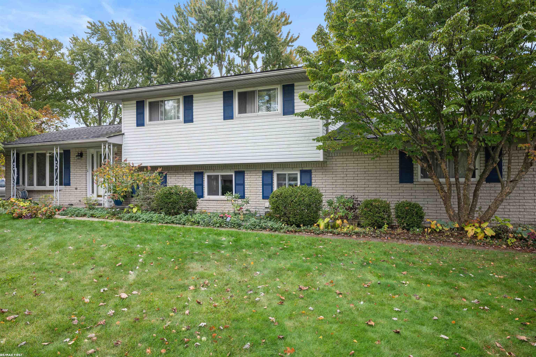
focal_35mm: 24
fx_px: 357
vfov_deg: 53.1
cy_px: 178
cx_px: 268
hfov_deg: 73.7
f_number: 7.1
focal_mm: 24
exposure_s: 1/25
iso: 100
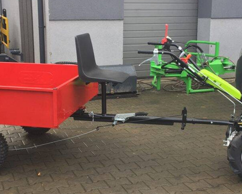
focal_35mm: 56
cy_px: 104
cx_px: 116
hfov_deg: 33.5
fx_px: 401
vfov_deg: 27.2
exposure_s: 1/117
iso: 32
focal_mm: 4.15
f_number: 2.2
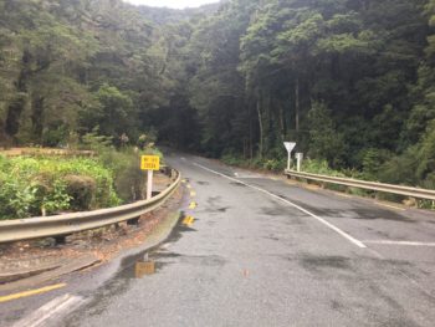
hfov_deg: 61.6
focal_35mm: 29
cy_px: 164
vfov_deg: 48.3
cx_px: 218
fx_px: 365
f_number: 2.2
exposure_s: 1/50
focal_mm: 4.15
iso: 25
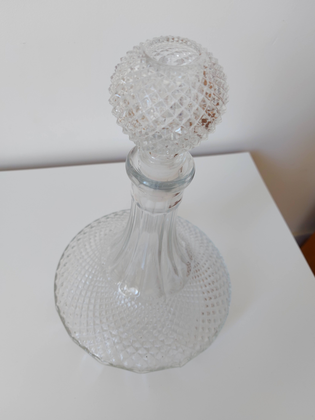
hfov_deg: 56.8
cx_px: 158
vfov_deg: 71.6
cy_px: 210
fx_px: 291
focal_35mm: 24
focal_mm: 5.23
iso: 100
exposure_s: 1/60
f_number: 1.8
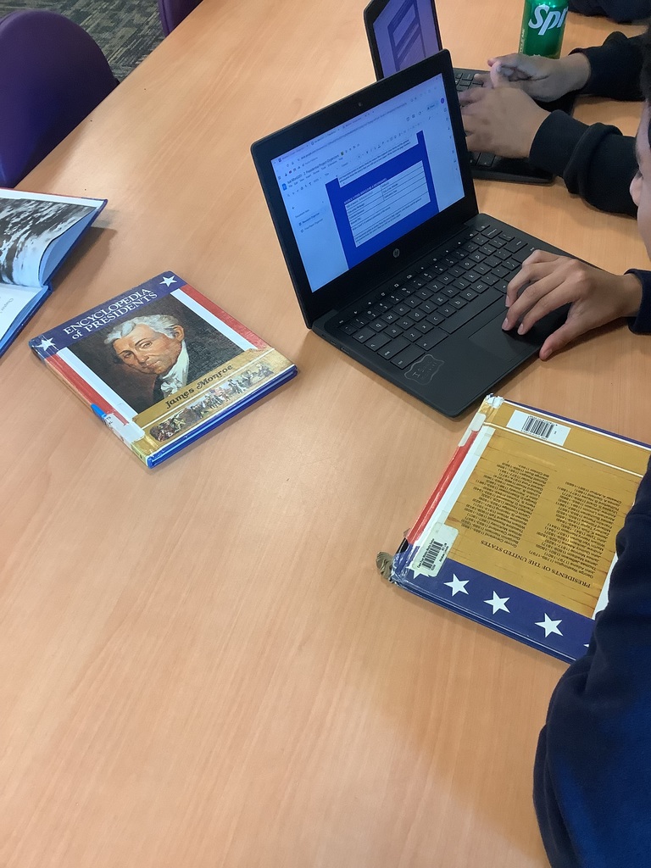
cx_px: 326
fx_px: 777
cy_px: 434
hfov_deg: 45.4
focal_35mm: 31
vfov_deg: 58.4
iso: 160
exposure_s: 1/60
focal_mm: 3.3
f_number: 2.4
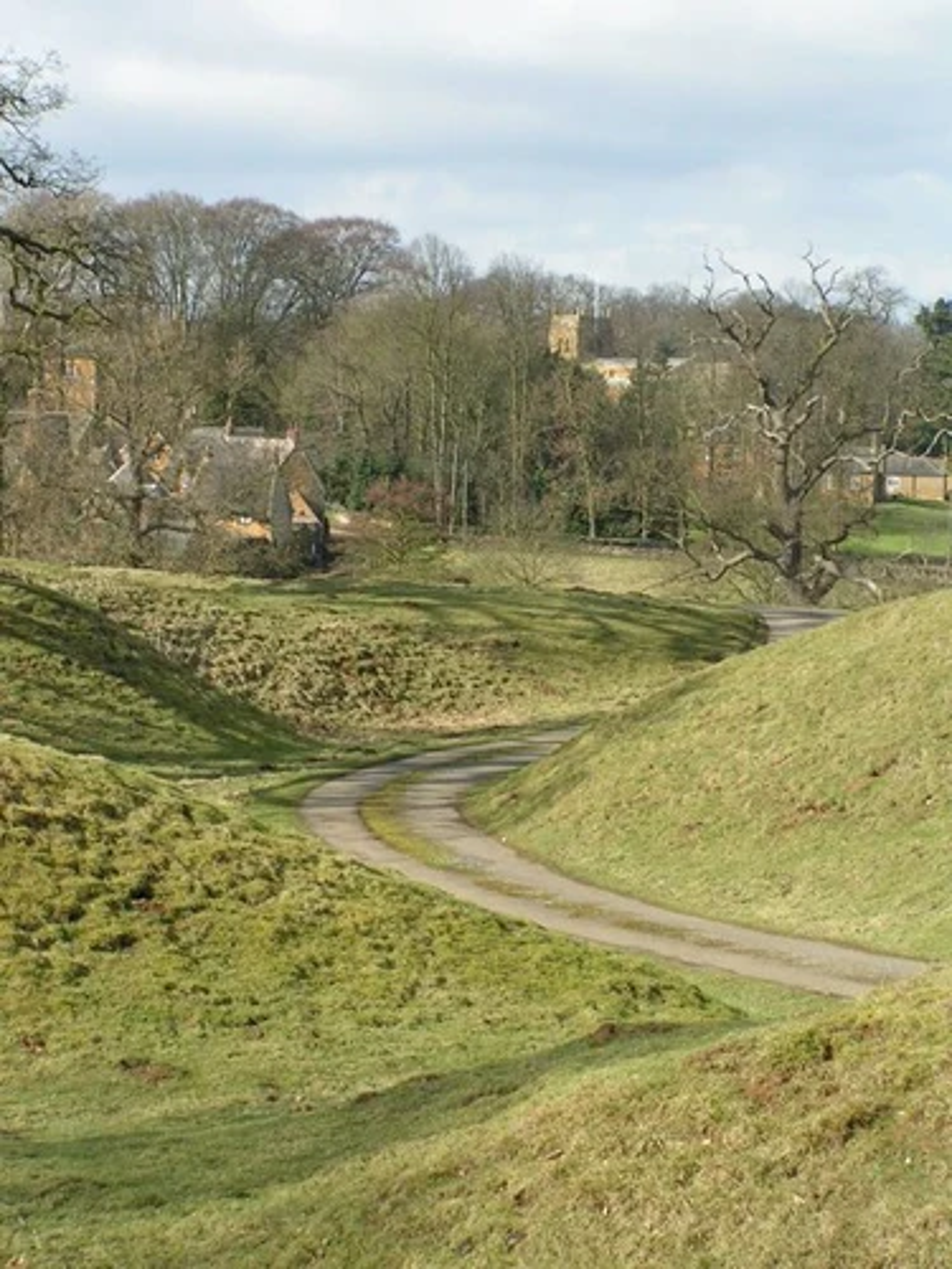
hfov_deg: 13.7
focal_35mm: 108
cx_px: 476
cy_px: 634
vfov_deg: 18.2
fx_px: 3960
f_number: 5.6
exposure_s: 1/200
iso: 50
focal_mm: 16.6
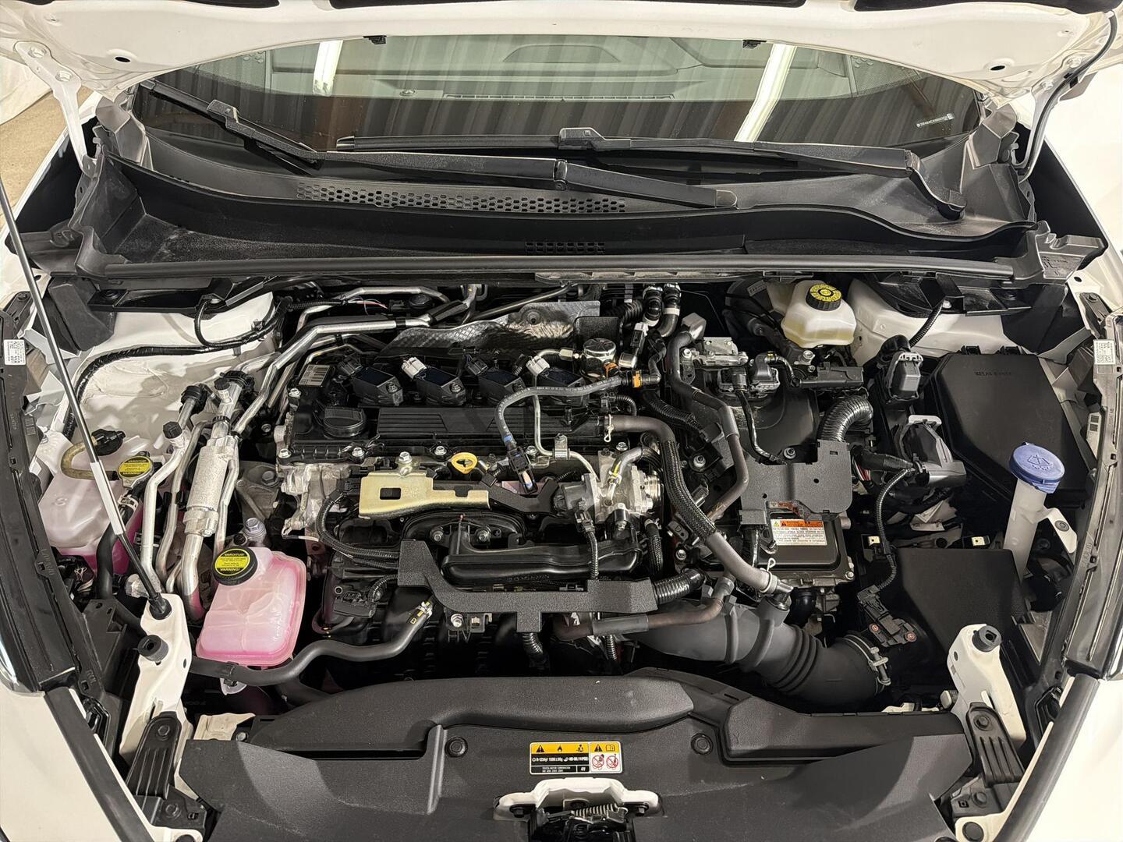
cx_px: 562
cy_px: 421
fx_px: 779
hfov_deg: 71.6
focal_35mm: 24
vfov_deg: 56.8
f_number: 1.78
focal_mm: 6.76
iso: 640
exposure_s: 1/50
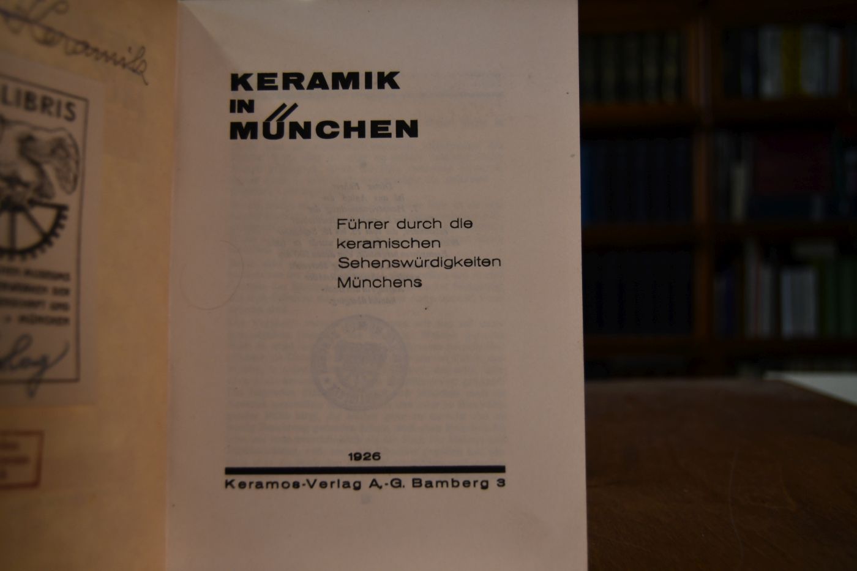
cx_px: 428
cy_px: 286
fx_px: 857
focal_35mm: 36
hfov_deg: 53.1
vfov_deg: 36.9
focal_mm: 24
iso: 500
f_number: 3.8
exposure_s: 1/250
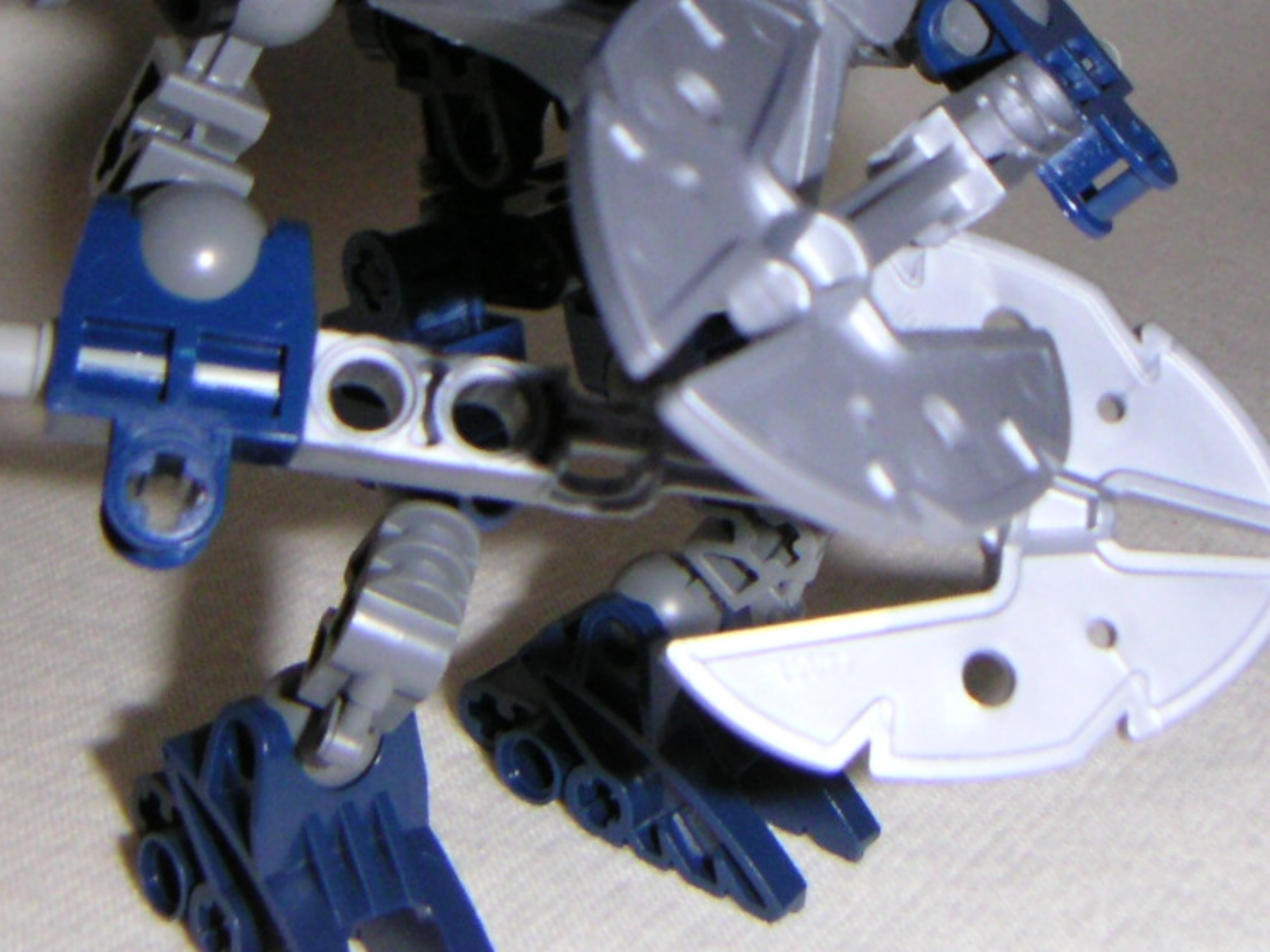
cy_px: 137
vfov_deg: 22.5
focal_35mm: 64
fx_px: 2348
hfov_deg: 30.3
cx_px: 623
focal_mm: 4.8
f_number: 6.7
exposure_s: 1/45
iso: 200
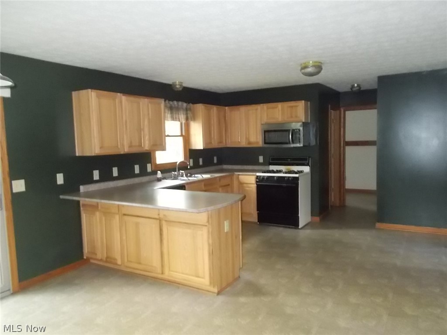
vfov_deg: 53.1
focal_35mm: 26
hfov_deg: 67.3
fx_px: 336
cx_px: 224
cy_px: 168
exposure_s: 1/25
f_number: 3.2
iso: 800
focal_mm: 4.6
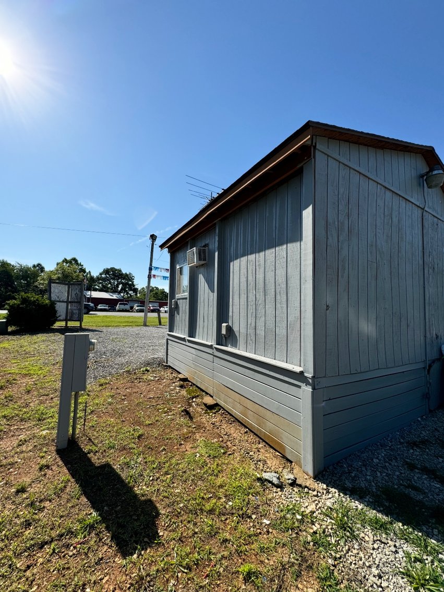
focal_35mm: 14
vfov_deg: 102.1
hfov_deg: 85.7
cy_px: 296
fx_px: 239
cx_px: 222
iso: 50
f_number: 2.2
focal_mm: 2.22
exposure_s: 1/1976
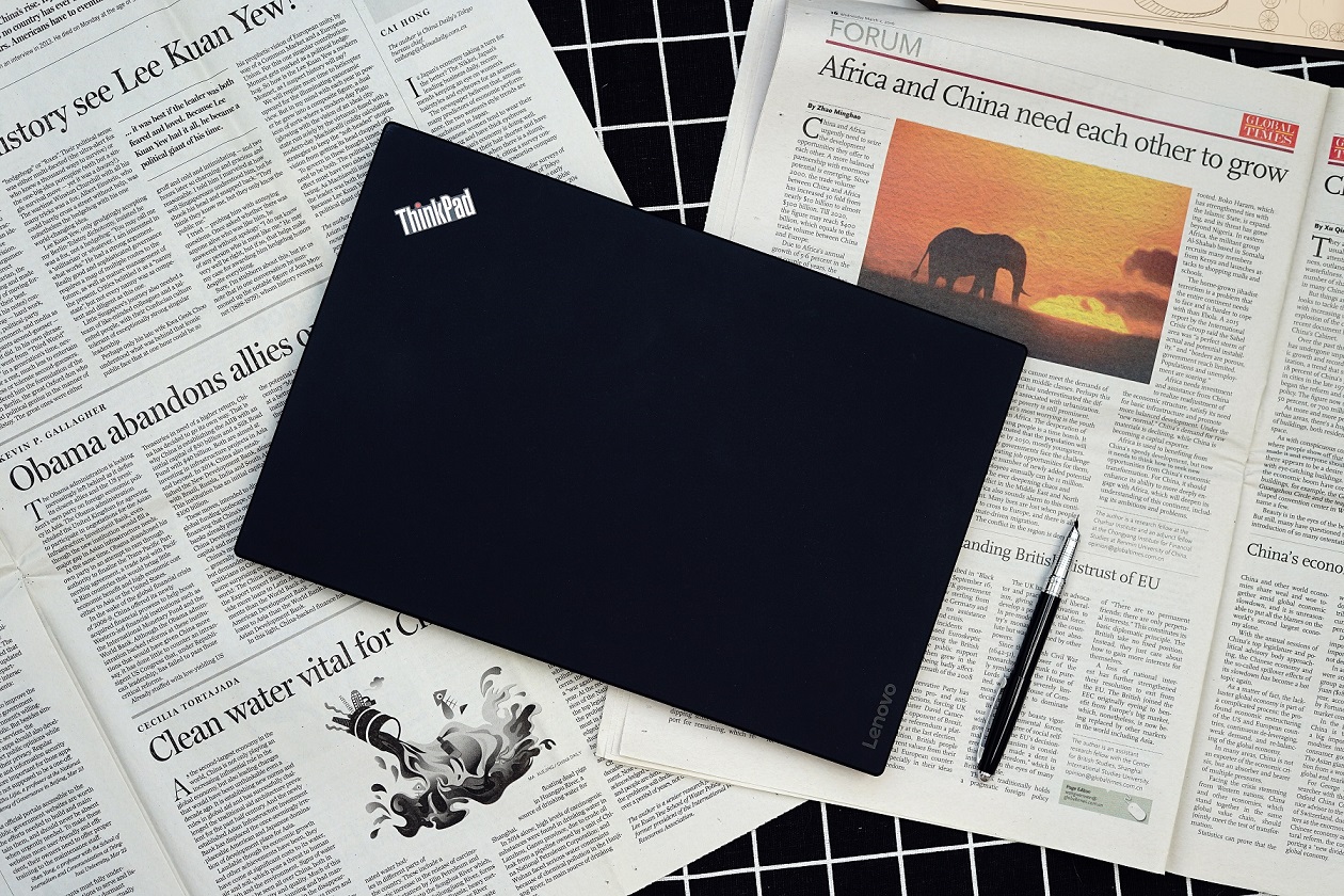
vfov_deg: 27.0
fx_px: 1867
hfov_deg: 39.6
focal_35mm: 50
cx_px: 672
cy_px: 448
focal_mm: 50
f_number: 4
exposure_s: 1/60
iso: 100
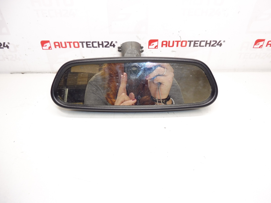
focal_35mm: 24
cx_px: 136
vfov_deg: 56.8
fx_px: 188
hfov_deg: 71.6
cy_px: 102
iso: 200
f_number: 3.5
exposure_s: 1/80
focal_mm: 4.3
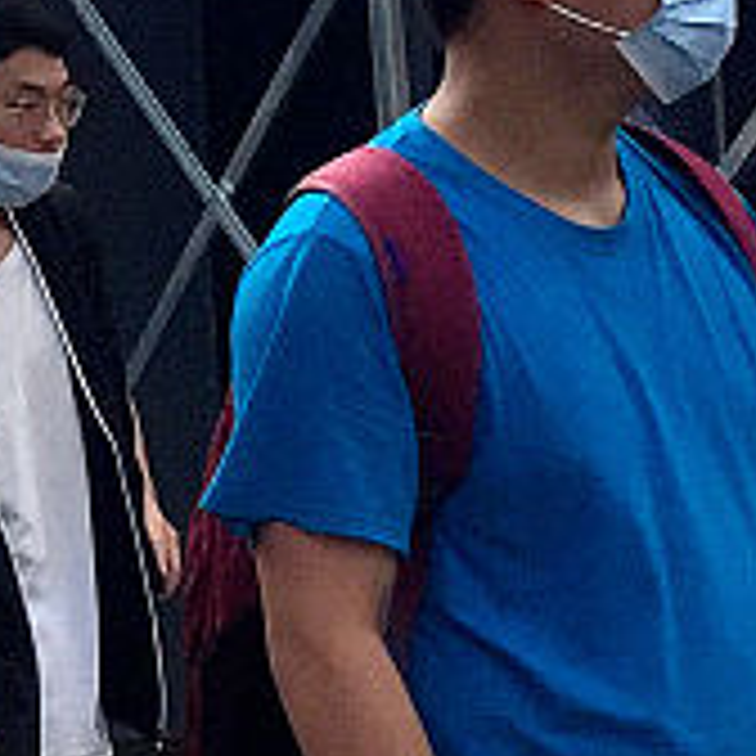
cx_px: -968
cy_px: -666
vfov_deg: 9.1
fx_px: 4522
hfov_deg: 8.8
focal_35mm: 183
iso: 32
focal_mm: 4.15
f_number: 2.2
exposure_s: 1/1236
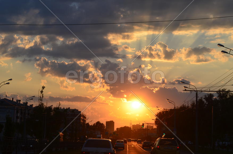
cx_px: 116
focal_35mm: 82
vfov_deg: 16.5
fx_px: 533
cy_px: 77
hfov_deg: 24.7
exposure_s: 1/125
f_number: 11
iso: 110
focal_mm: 55
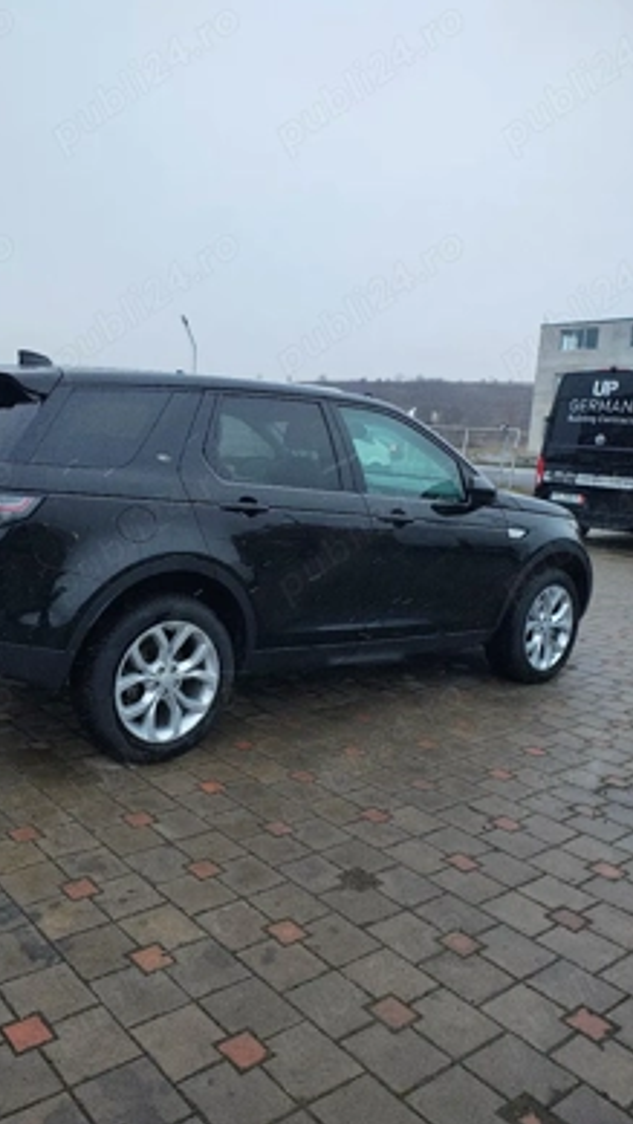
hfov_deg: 40.9
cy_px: 563
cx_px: 202
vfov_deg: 67.9
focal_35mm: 28
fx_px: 835
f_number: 1.4
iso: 478
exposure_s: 1/60.2
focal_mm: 5.89
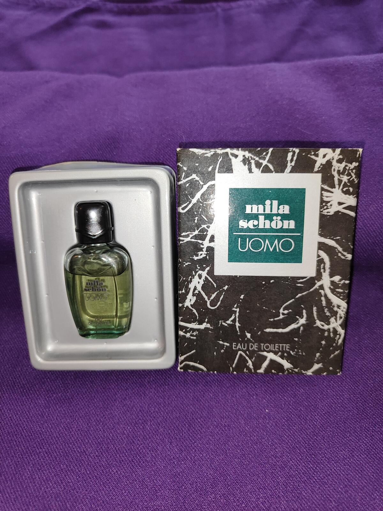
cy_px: 256
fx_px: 339
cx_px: 192
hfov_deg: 58.9
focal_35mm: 23
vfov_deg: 73.9
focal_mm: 5.59
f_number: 1.88
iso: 252
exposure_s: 1/100
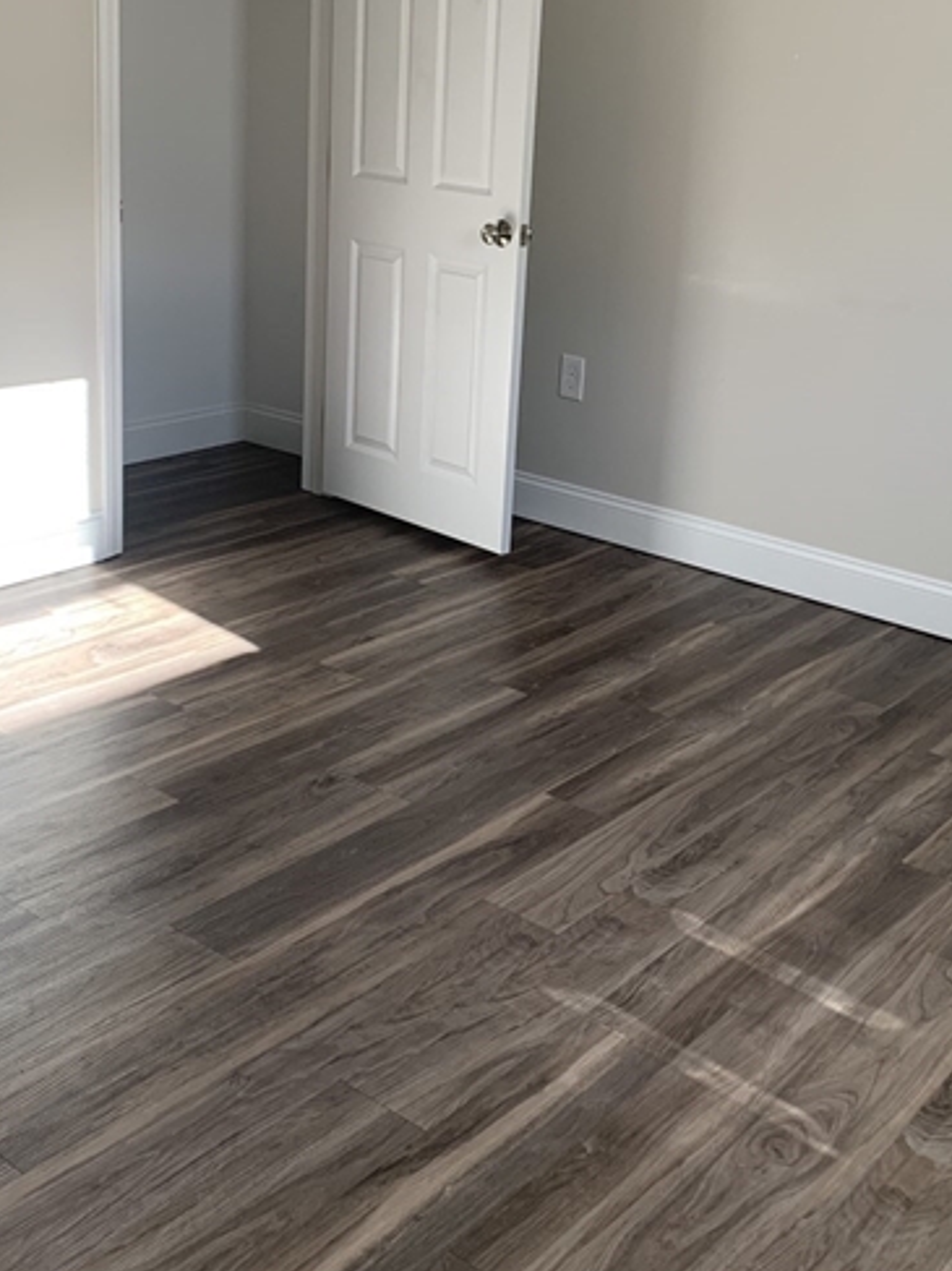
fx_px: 1504
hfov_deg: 35.0
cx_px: 561
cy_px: 433
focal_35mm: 41
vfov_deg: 45.2
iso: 100
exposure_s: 1/108
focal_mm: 4.25
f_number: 1.8
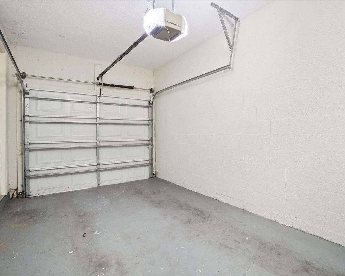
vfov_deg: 77.0
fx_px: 174
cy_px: 138
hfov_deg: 89.6
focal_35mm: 17
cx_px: 173
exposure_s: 1/30
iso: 5000
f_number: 8
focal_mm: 10
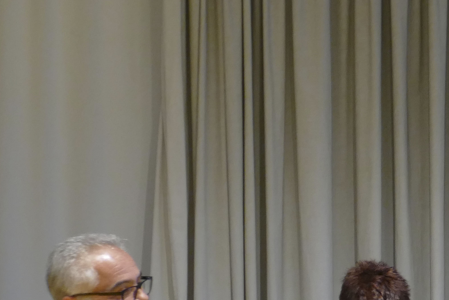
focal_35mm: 109
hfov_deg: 17.7
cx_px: 568
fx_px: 1359
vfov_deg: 12.3
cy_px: 339
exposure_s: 1/25
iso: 400
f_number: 3.2
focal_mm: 14.76
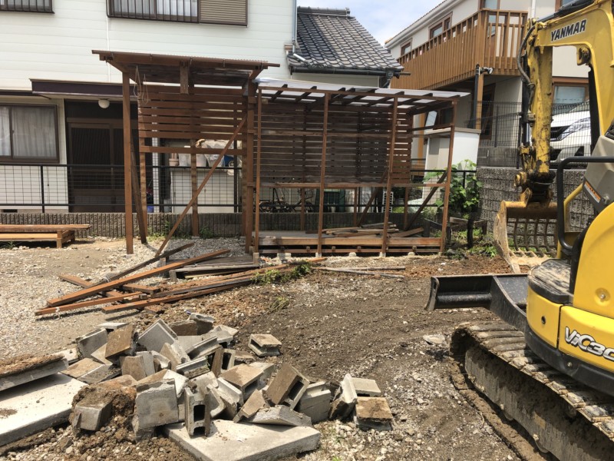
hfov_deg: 63.4
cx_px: 307
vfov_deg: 49.7
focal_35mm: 28
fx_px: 497
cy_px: 230
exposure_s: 1/1333
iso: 20
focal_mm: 3.99
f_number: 1.8
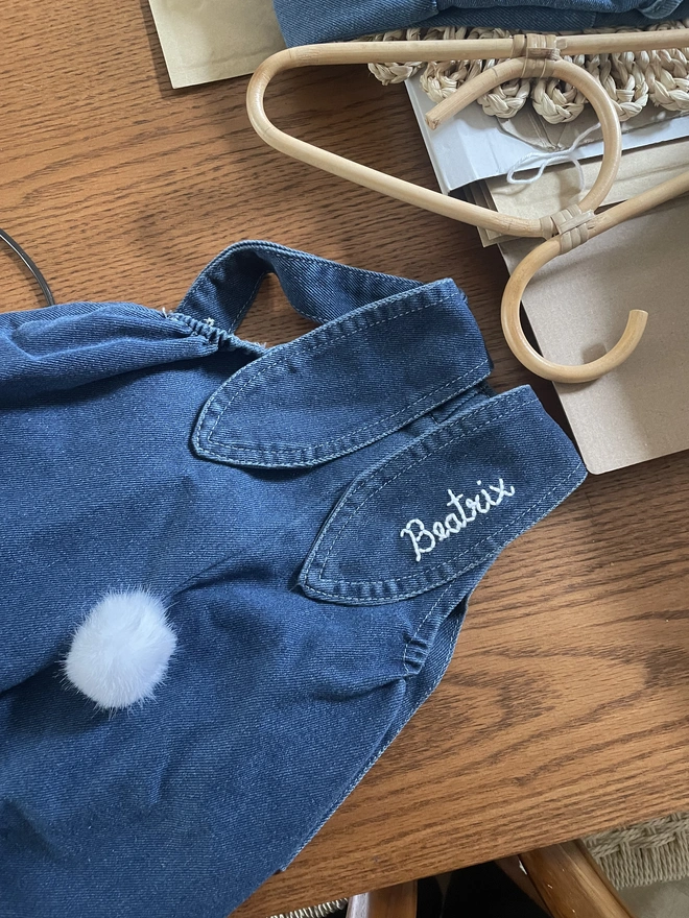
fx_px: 690
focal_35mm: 26
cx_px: 344
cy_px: 459
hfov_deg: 53.1
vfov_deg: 67.3
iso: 640
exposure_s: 1/36
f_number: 1.6
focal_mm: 4.2
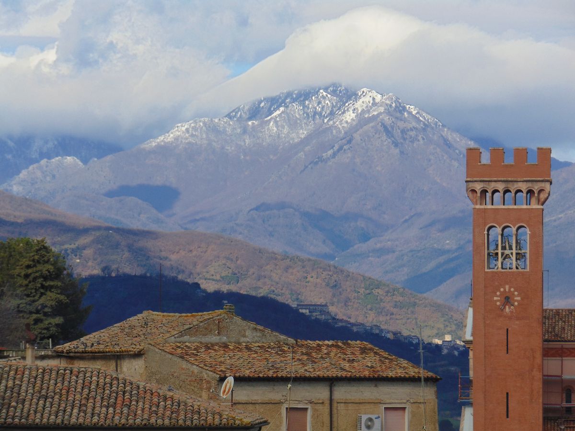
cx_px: 288
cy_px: 216
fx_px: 4153
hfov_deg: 7.9
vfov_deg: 5.9
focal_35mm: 250
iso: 80
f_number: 4.1
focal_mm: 44.9
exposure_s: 1/500
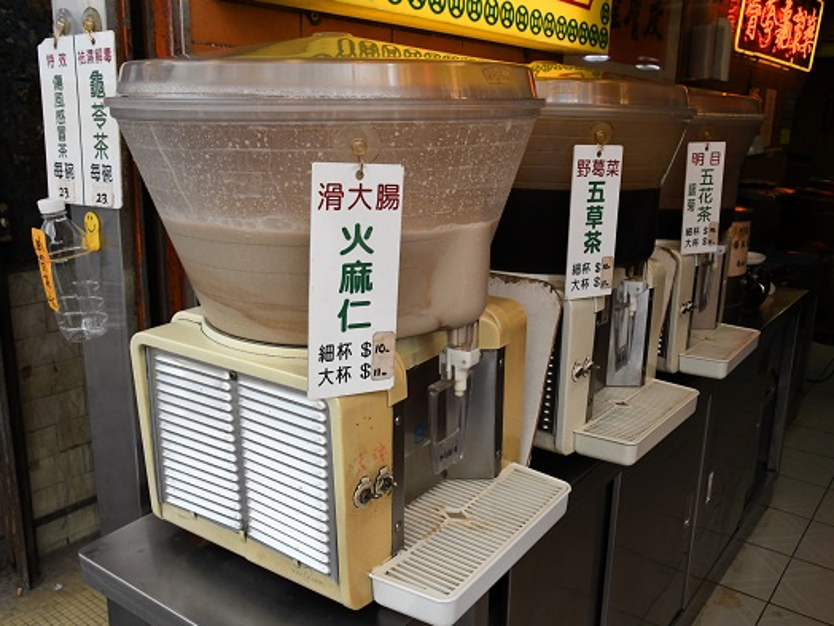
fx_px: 795
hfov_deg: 55.3
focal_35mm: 33
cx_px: 444
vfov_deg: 42.9
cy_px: 312
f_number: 13
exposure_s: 1/200
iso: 4000
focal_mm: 30
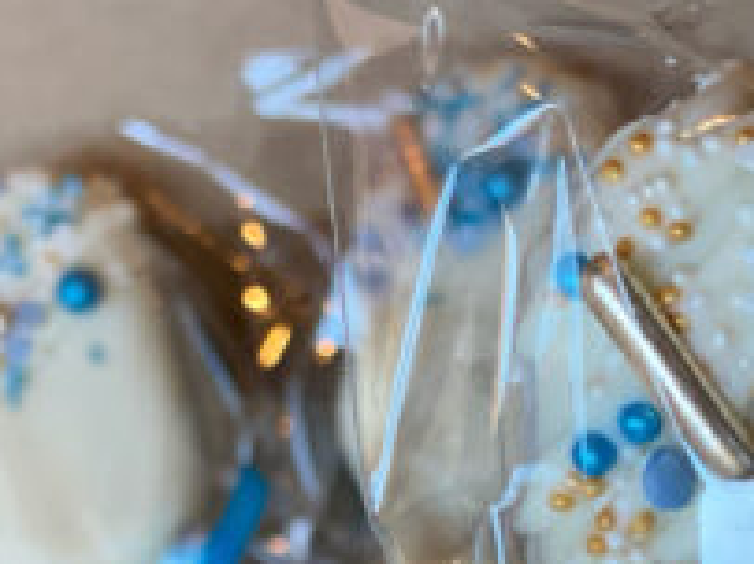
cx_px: 696
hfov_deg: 13.8
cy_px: 738
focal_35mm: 142
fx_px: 3091
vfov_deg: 10.2
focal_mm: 6
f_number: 2
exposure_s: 1/100
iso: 200
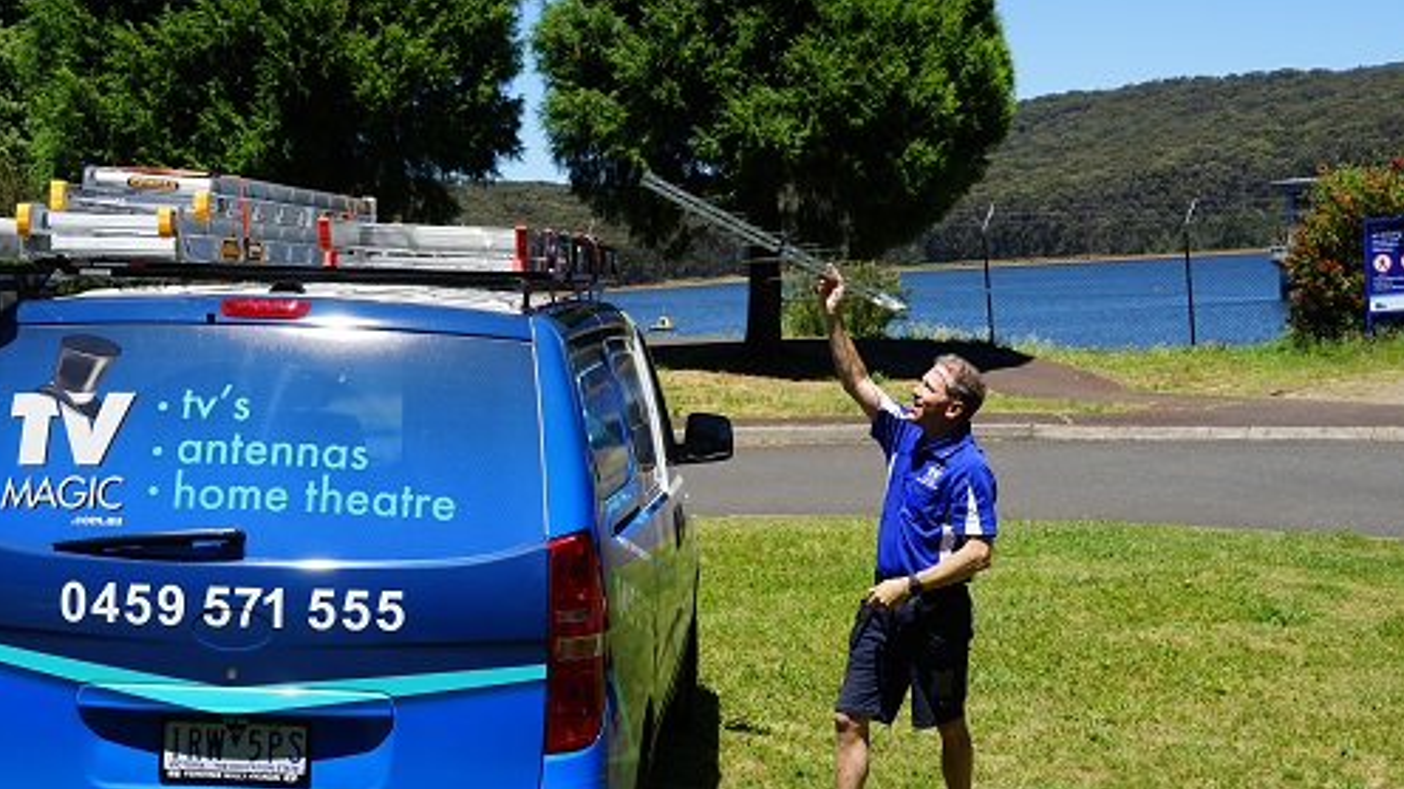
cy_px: 448
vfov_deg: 21.4
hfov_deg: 37.2
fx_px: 2085
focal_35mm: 56
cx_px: 702
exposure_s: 1/125
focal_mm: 53
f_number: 11
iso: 100
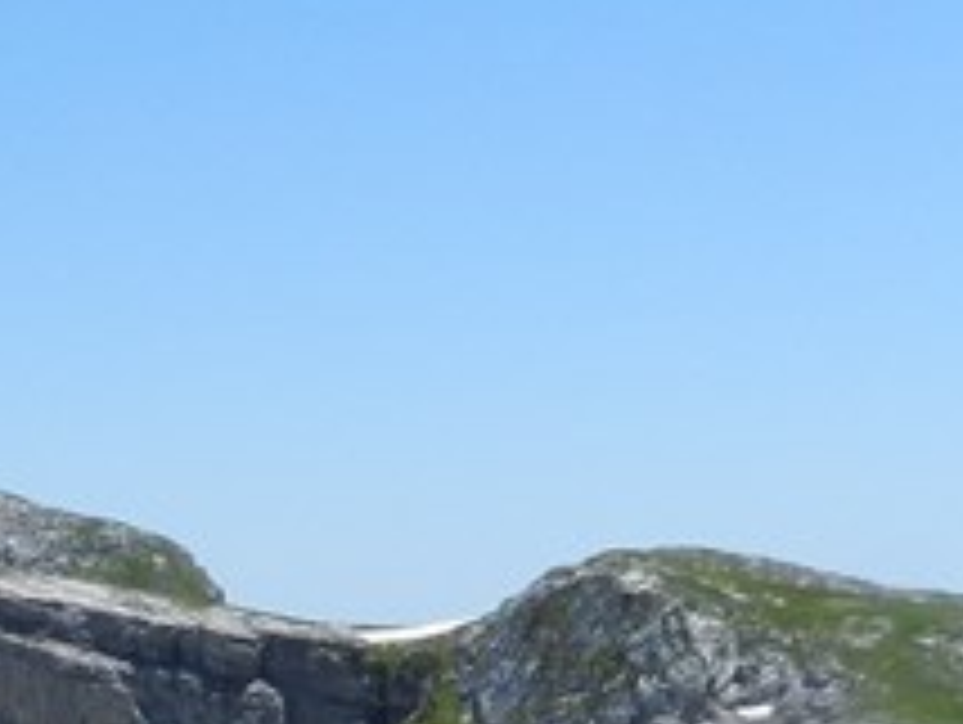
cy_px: 1286
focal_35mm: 110
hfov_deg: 16.6
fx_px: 3064
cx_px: -364
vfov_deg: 12.4
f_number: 4.5
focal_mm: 4
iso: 160
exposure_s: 1/1000
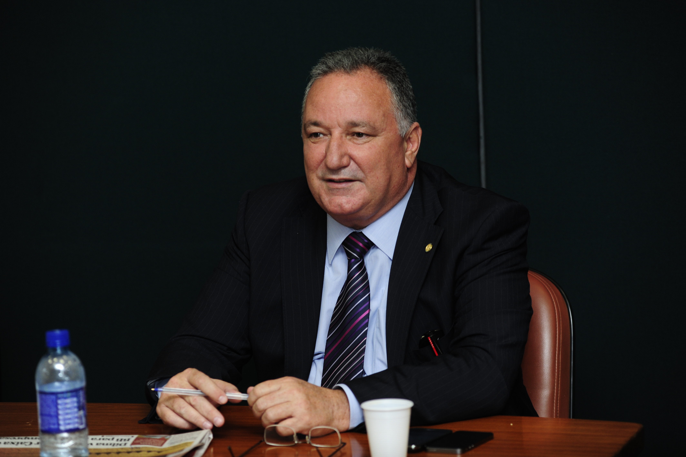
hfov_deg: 16.4
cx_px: 343
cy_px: 228
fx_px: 2380
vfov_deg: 11.0
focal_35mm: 125
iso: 1000
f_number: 4.5
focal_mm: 125
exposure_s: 1/320
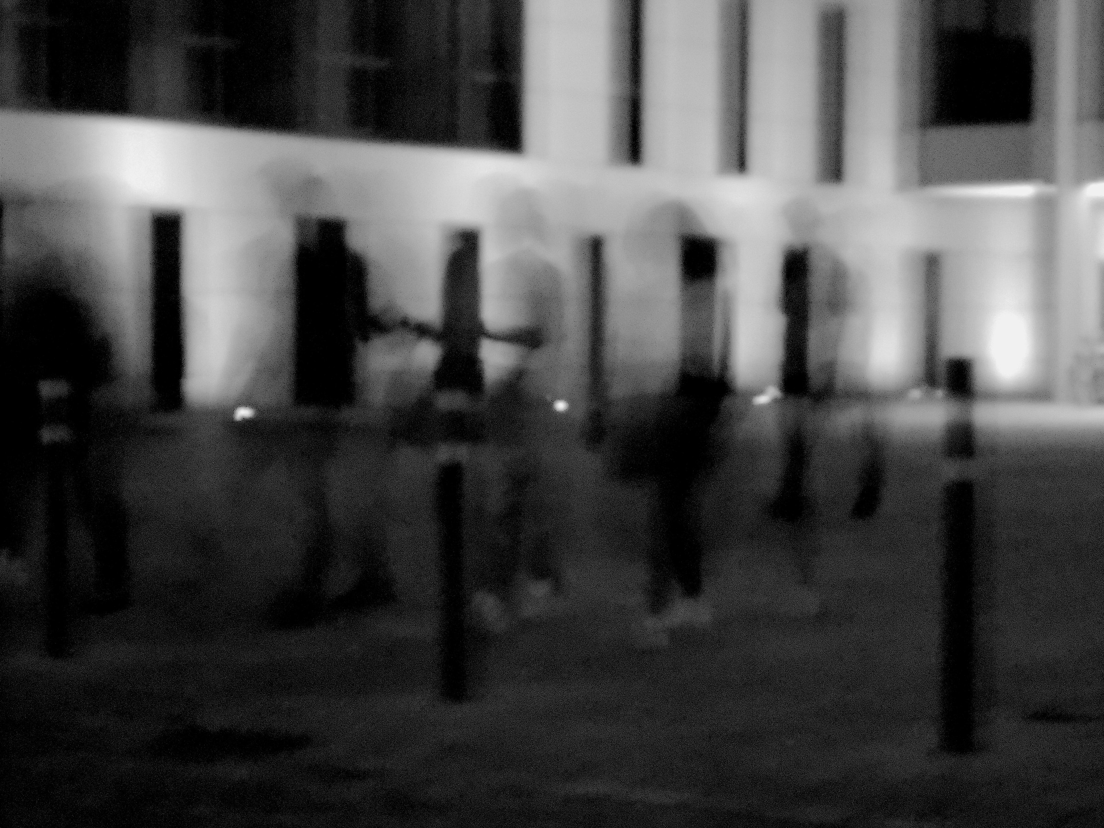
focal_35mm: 99
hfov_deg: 19.8
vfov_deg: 14.9
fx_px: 3157
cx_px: 552
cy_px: 414
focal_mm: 17.6
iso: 1600
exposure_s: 1
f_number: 5.5
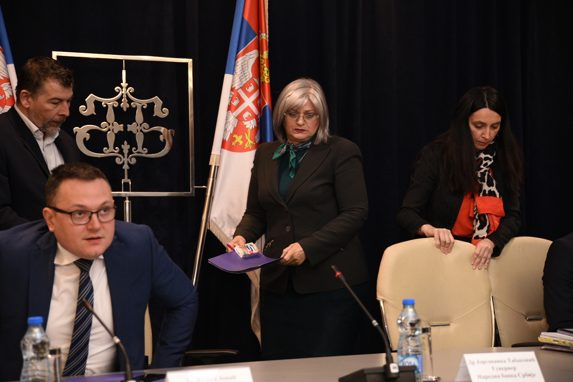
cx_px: 286
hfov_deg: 27.0
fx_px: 1194
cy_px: 191
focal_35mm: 75
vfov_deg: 18.2
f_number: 4
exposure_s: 1/160
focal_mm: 75
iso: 1250
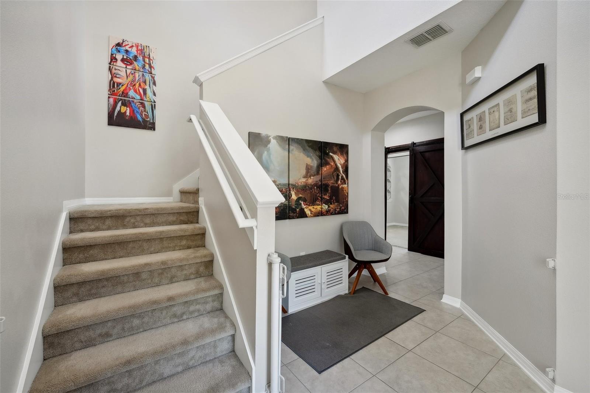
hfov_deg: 104.3
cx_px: 295
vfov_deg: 81.2
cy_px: 196
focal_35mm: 14
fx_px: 229
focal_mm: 14
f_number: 8
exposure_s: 1/10
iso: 400
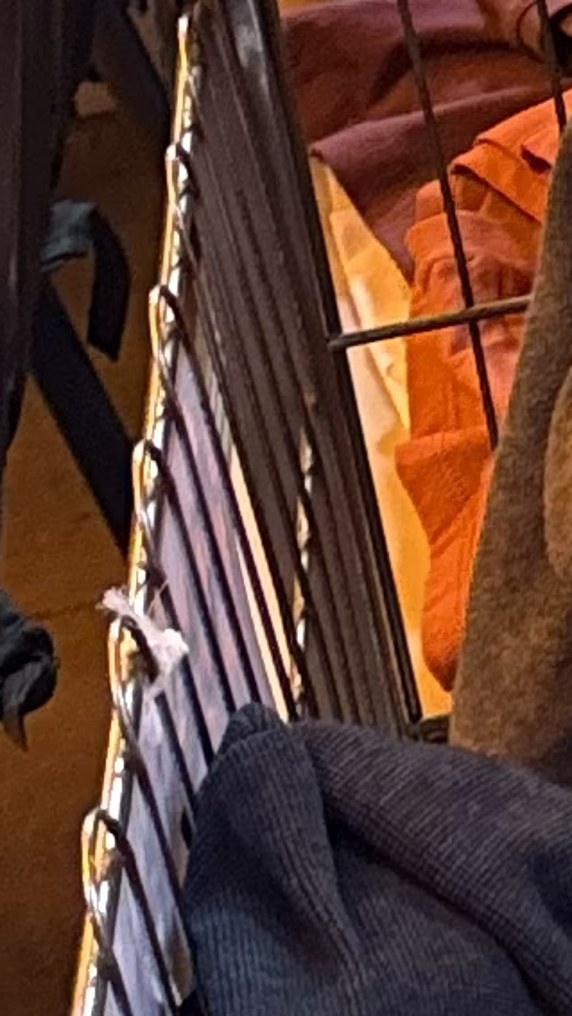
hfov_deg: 5.5
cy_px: -937
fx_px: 5015
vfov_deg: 10.7
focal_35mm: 186
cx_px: 2446
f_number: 1.78
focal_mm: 6.76
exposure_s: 1/50
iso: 800
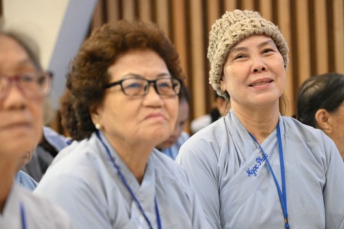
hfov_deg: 14.0
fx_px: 1404
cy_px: 123
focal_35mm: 147
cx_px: 183
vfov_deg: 9.3
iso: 12800
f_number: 4
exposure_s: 1/250
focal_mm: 120
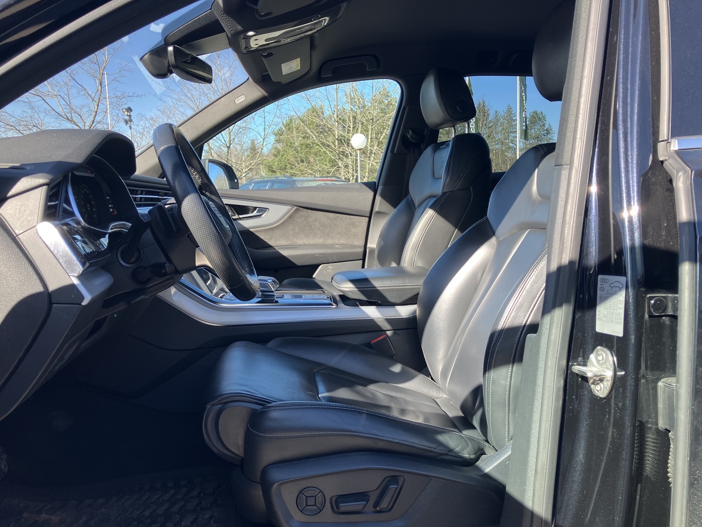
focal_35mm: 28
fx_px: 568
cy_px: 264
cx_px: 351
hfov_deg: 63.4
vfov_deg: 49.7
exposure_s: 1/213
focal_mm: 3.99
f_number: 1.8
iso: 25
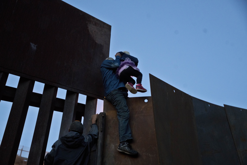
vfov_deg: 30.5
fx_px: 302
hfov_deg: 44.5
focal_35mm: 44
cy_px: 82
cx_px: 124
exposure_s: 1/60
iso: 8000
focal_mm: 44
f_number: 4
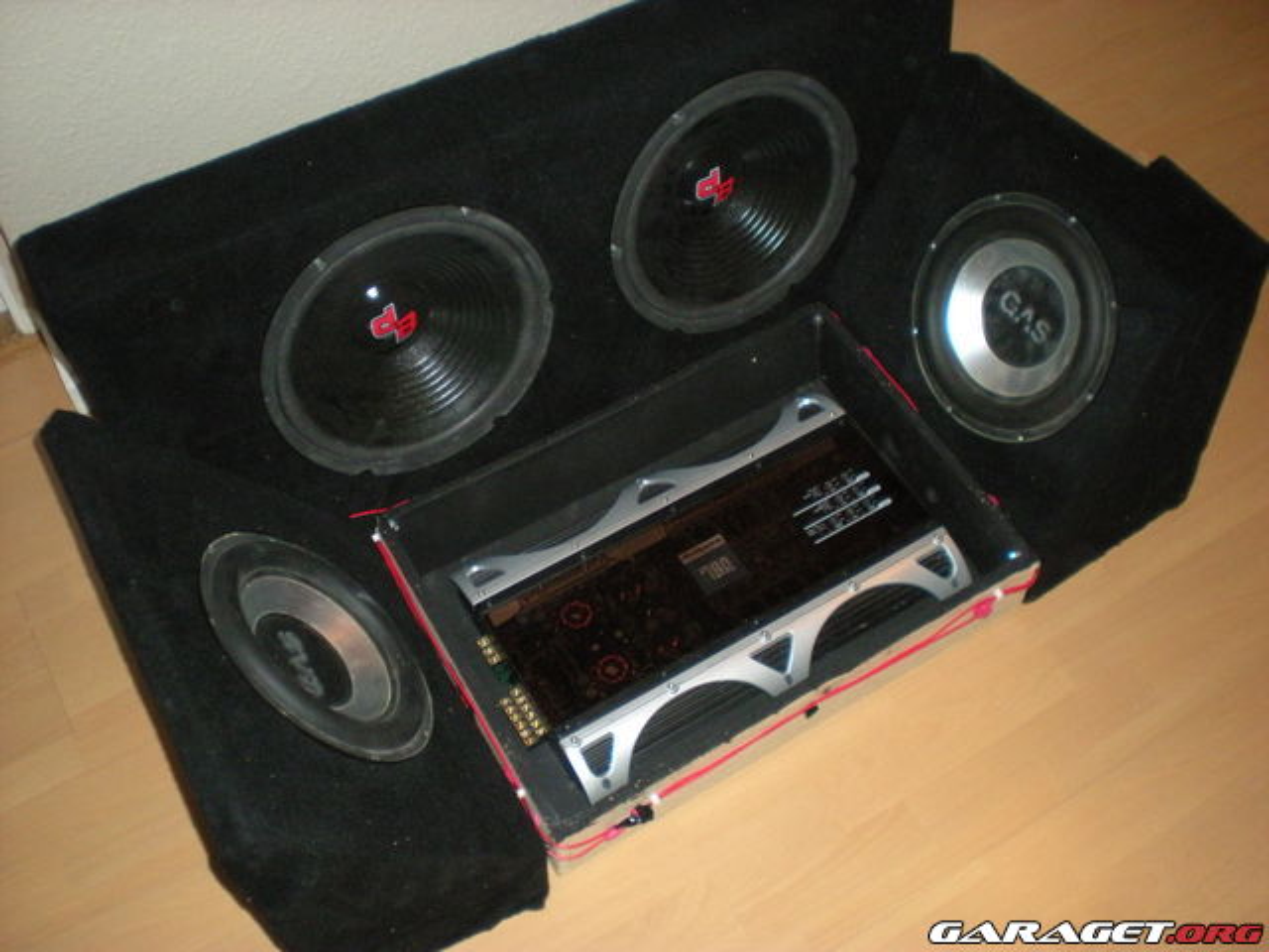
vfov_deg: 37.7
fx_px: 1393
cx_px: 634
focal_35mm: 38
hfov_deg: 49.0
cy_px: 476
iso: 400
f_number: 3.1
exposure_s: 1/60
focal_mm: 6.3
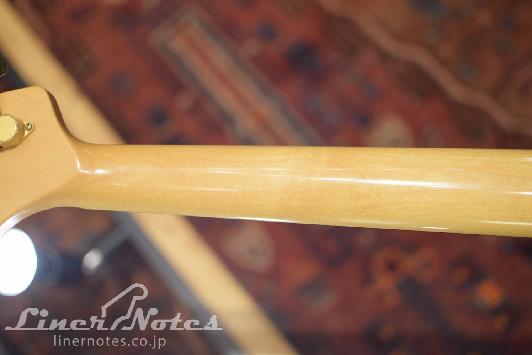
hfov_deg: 37.8
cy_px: 178
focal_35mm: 52
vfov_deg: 25.8
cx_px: 266
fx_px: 776
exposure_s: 1/160
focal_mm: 35
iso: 400
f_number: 1.8
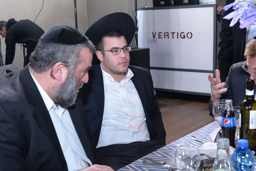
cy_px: 88
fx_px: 363
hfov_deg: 38.9
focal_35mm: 51
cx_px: 127
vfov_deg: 26.5
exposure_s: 1/160
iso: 1600
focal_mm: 38
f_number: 5
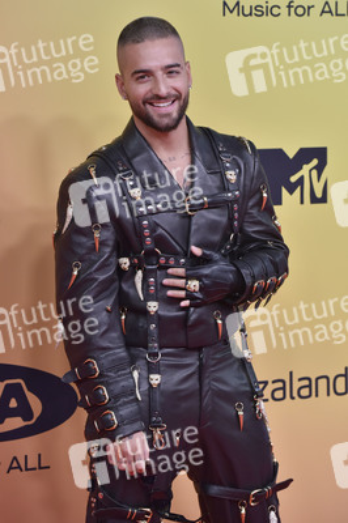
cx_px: 174
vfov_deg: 15.8
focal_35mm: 130
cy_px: 262
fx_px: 1888
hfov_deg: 10.5
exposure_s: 1/200
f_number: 5.6
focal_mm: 130
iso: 2000
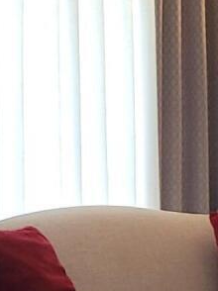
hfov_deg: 7.5
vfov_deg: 11.1
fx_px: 1488
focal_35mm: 177
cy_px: 228
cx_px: 612
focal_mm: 5.4
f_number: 1.8
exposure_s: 1/30
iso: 100
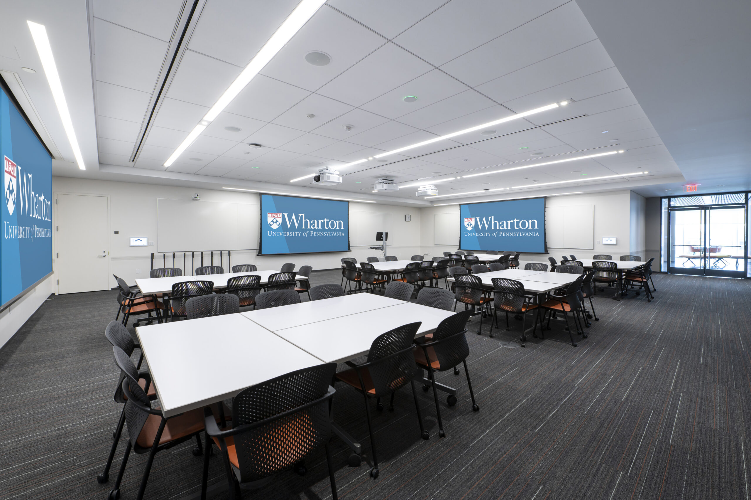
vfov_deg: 81.1
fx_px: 292
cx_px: 376
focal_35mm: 14
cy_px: 250
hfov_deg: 104.3
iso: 400
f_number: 8
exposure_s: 1/10
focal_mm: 14
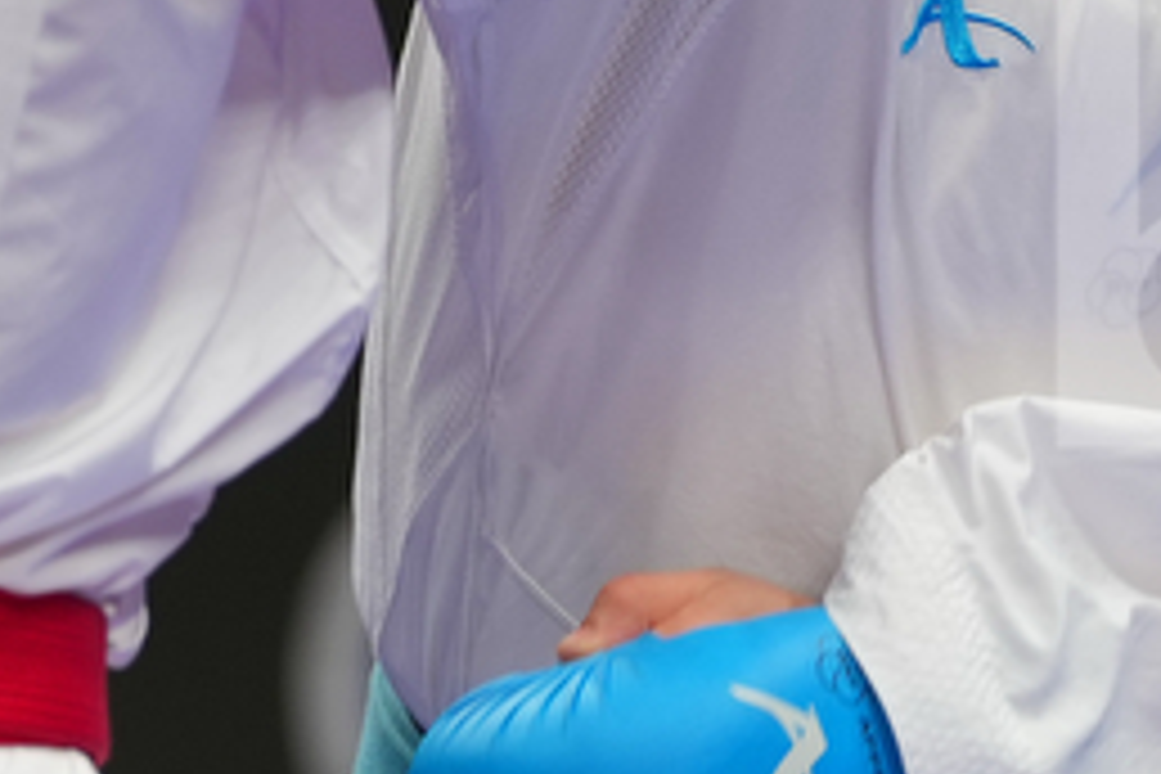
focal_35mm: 1238
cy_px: 130
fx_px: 39922
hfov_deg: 1.7
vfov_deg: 1.1
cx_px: 194
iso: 500
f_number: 2.8
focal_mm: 200
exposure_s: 1/1000
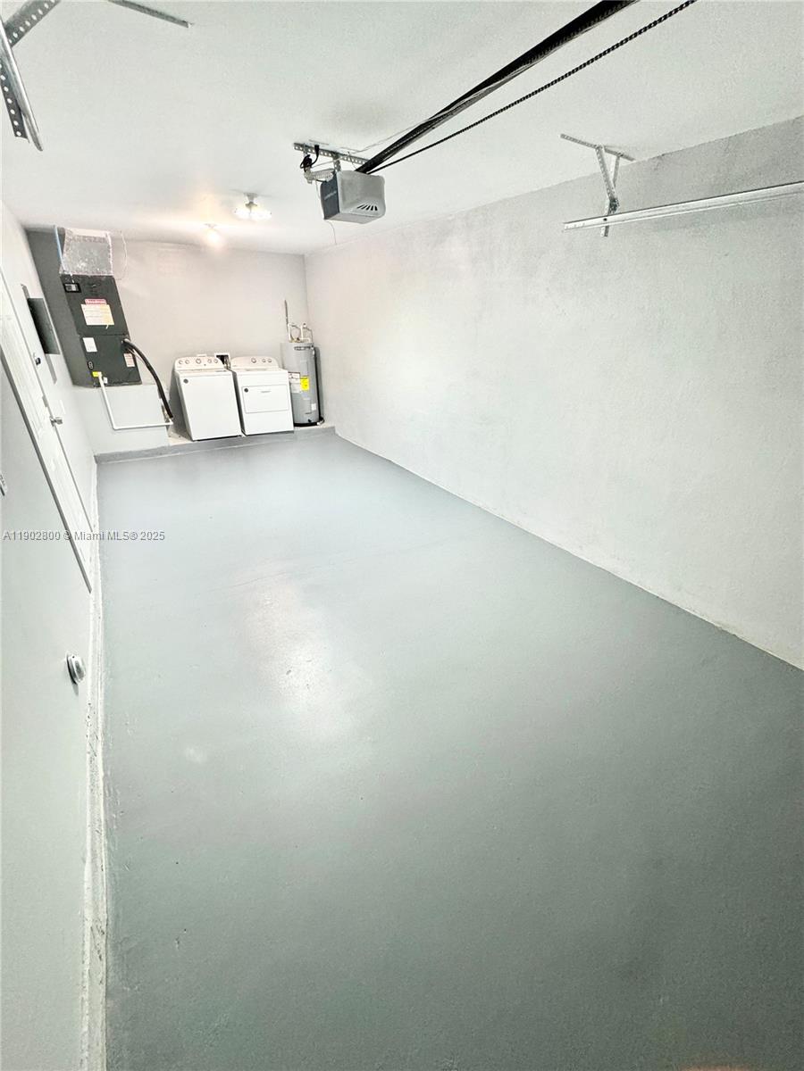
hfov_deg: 85.7
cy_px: 536
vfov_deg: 102.1
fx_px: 434
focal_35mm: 14
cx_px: 402
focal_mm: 2.22
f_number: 2.2
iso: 200
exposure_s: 1/60
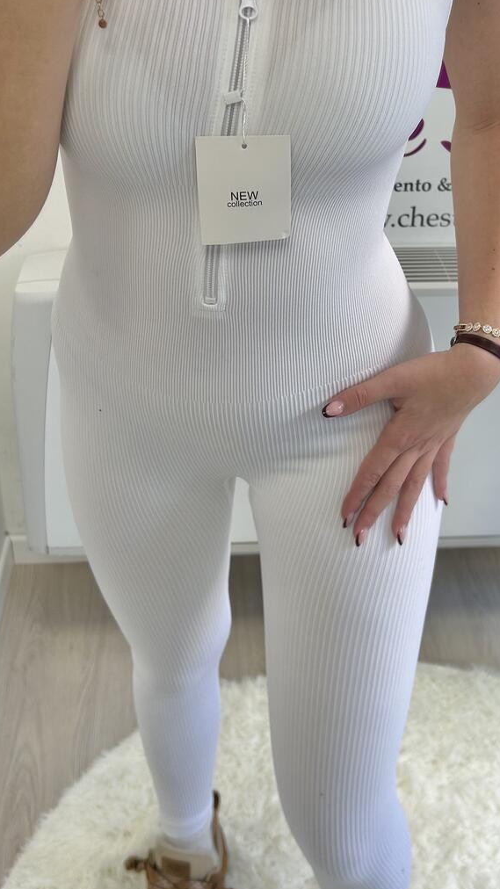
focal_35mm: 42
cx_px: 251
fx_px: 990
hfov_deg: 28.3
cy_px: 352
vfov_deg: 48.1
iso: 50
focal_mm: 5.7
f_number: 1.5
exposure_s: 1/100
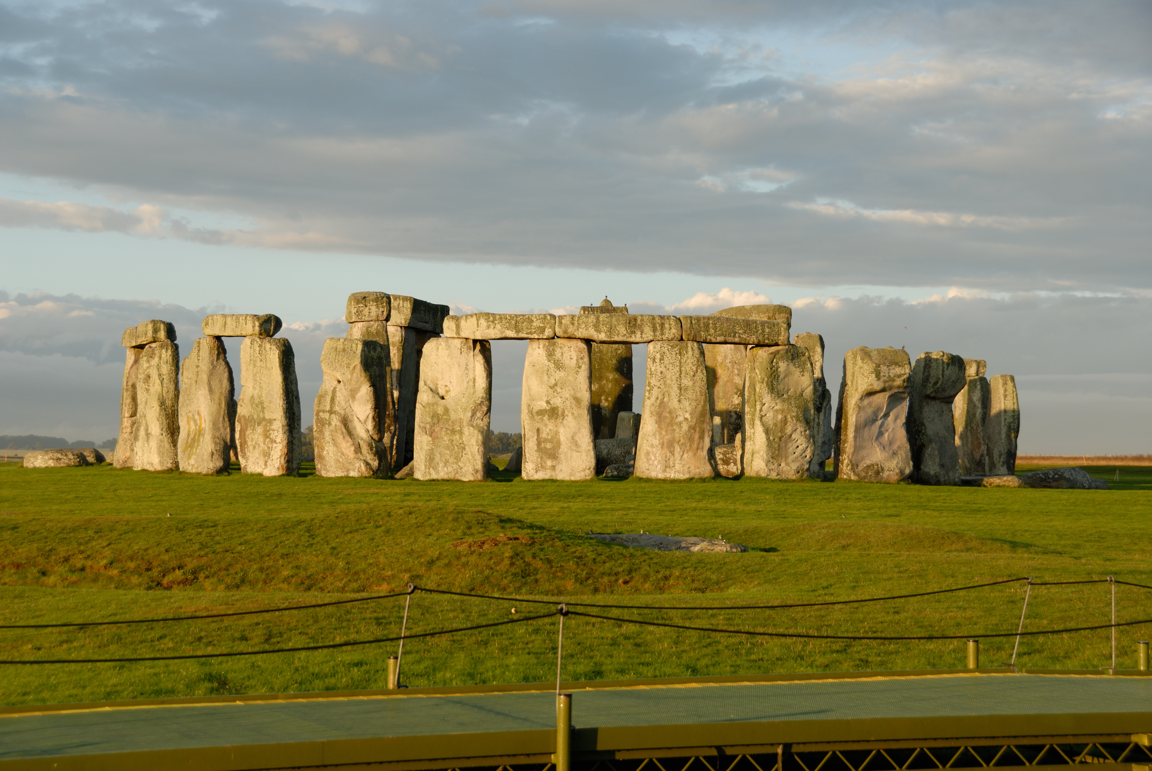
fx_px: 2307
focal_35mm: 72
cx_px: 576
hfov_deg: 28.0
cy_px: 386
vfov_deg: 19.0
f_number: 5.6
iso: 100
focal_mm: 48
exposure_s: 1/125
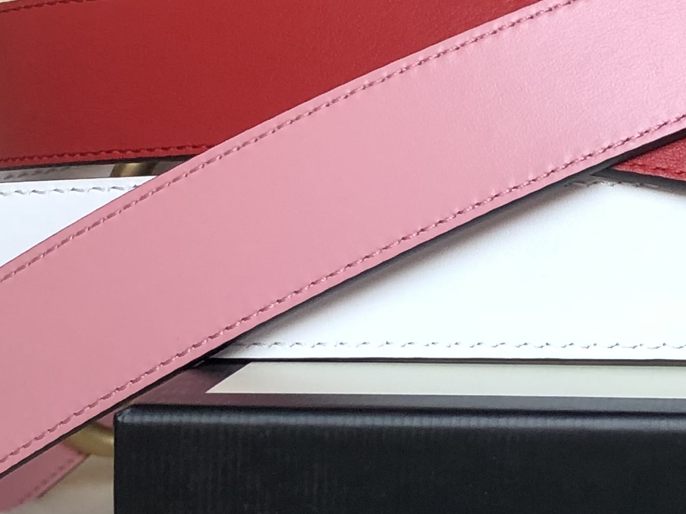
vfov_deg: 13.2
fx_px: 2220
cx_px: 764
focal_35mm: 112
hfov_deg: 17.0
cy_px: 241
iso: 25
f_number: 1.8
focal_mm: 3.99
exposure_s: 1/30
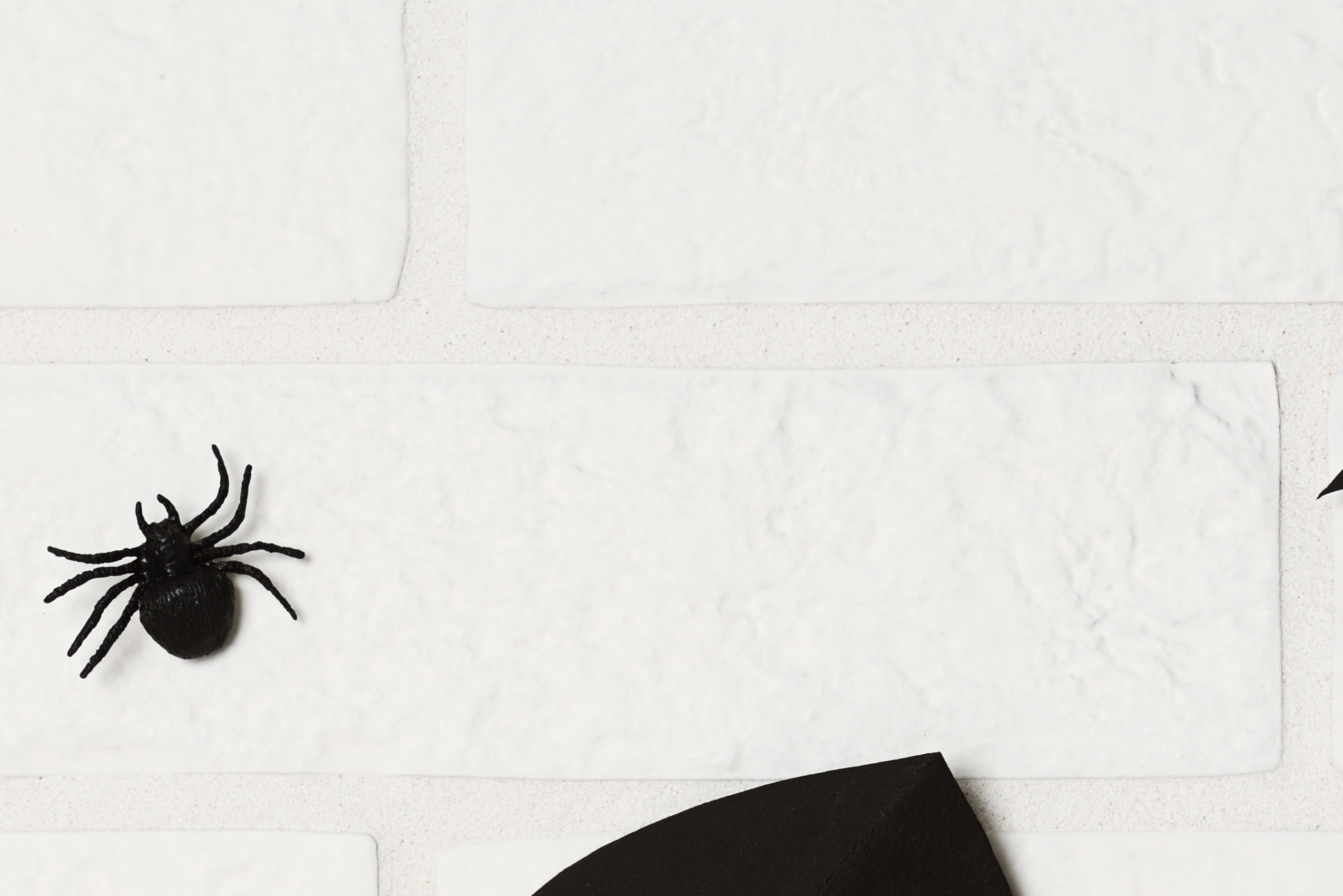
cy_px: 1425
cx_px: 923
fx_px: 10185
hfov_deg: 7.5
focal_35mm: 273
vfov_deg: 5.0
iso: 100
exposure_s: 1/125
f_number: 9
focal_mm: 85
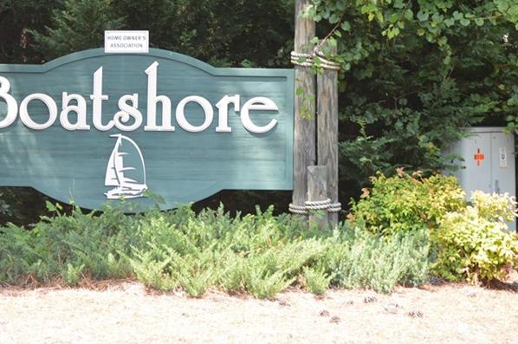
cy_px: 74
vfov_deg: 12.0
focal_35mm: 113
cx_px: 97
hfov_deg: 18.0
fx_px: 1624
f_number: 5.3
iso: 220
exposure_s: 1/125
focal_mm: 44
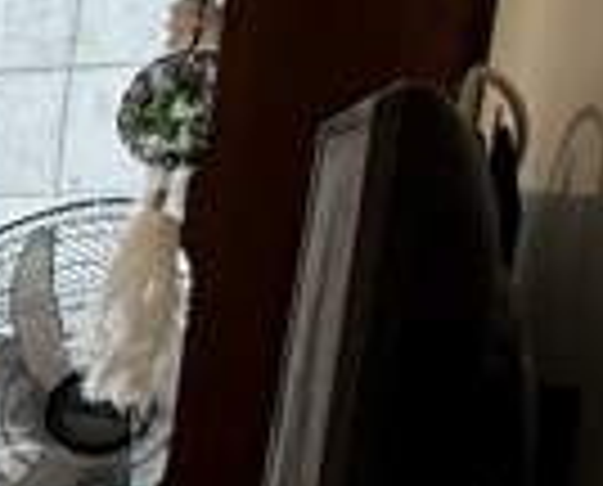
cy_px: 810
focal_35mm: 123
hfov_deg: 9.8
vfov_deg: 11.8
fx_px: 2202
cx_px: -1411
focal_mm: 2.22
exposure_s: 1/50
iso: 160
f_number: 2.2
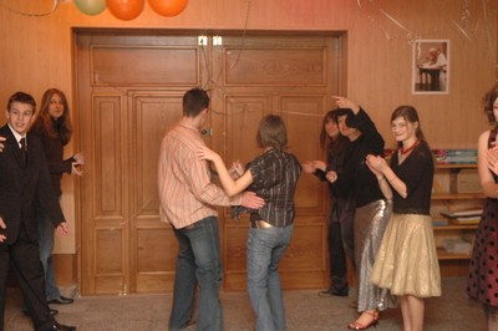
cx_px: 249
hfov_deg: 37.9
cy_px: 166
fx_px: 726
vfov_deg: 25.7
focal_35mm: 52
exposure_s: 1/30
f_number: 4.2
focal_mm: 35
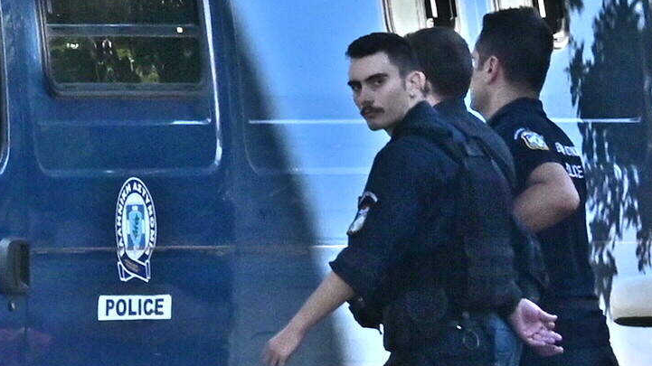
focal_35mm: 279
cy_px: 143
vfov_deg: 4.3
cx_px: 338
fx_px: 4822
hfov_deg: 7.7
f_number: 11
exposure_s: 1/640
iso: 800
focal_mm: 200
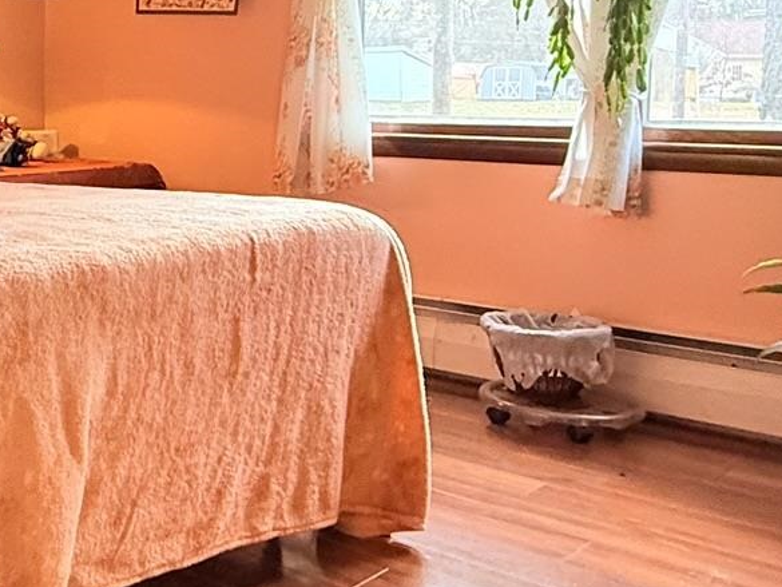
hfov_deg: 32.9
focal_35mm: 49
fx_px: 1107
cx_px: -123
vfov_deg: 29.3
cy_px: 166
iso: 320
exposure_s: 1/120
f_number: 2.2
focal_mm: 2.22
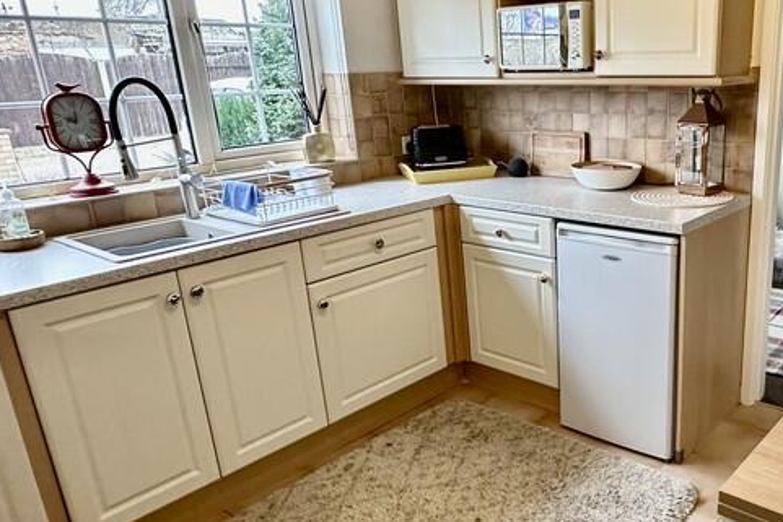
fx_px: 674
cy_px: 283
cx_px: 583
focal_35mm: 31
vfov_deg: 42.3
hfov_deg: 57.4
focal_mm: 2.22
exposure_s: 1/100
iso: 320
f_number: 2.2
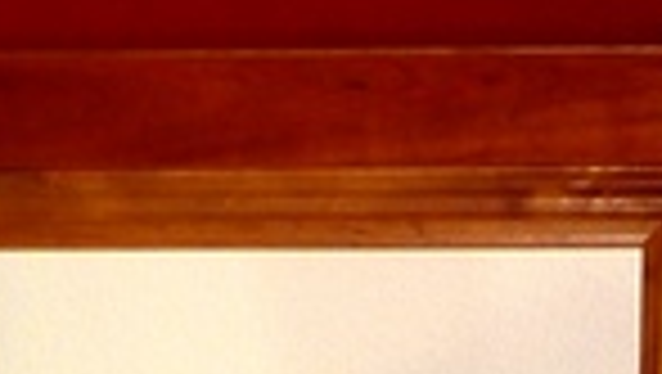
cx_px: 306
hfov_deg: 12.9
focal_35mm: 167
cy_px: 849
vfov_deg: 6.9
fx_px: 2934
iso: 125
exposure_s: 1/30
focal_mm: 4.1
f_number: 3.3
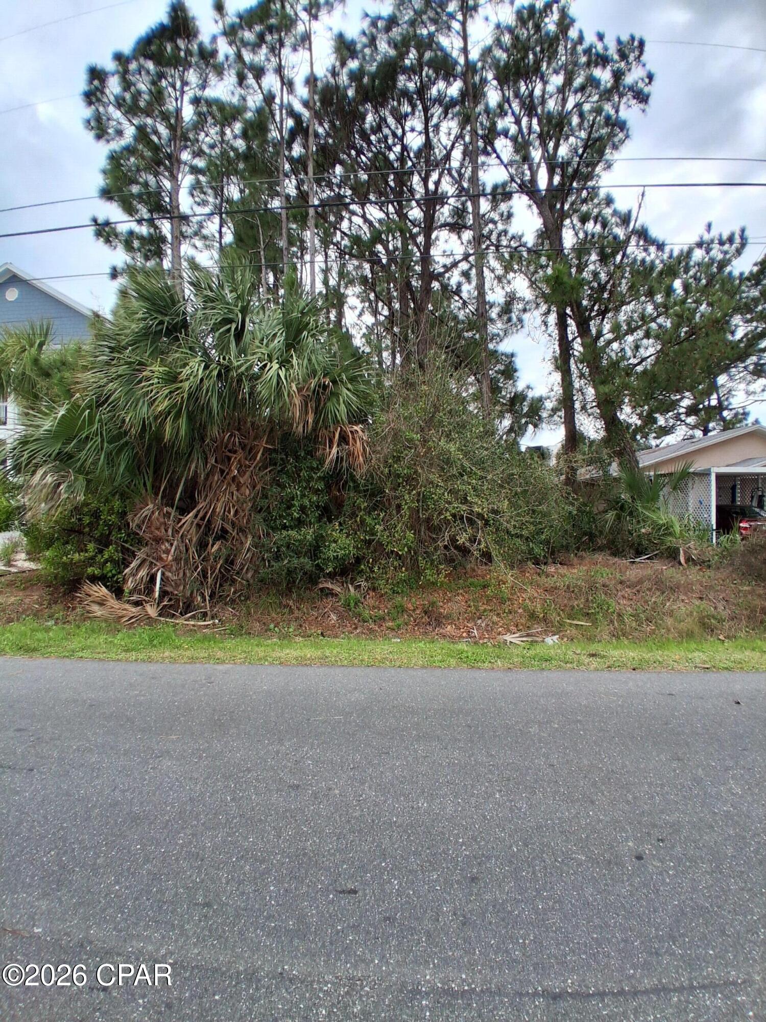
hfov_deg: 74.7
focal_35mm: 17
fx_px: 502
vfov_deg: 91.0
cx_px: 383
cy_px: 511
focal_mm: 1.4
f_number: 2.2
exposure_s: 1/973
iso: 50
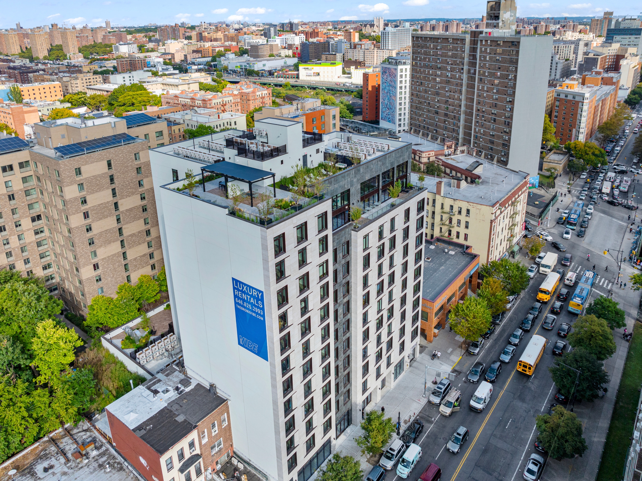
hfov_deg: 71.6
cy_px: 240
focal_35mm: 24
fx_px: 445
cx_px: 321
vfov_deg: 56.8
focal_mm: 12.29
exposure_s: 1/1600
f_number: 2.8
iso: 100
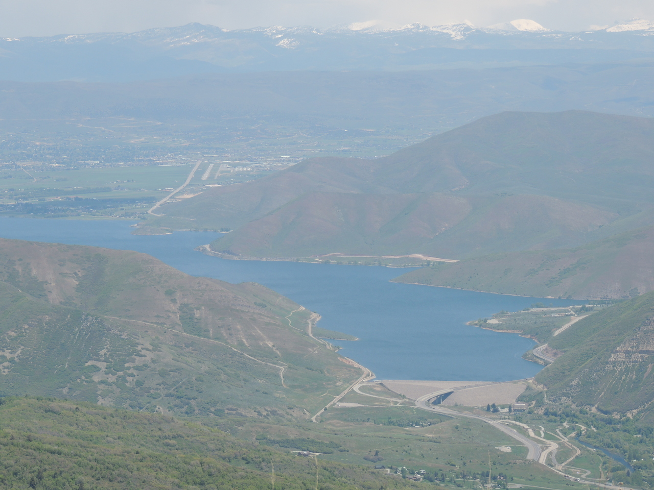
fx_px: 2739
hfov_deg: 13.6
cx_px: 327
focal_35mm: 145
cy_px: 245
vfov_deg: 10.2
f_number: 4.4
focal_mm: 25.8
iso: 100
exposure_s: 1/800
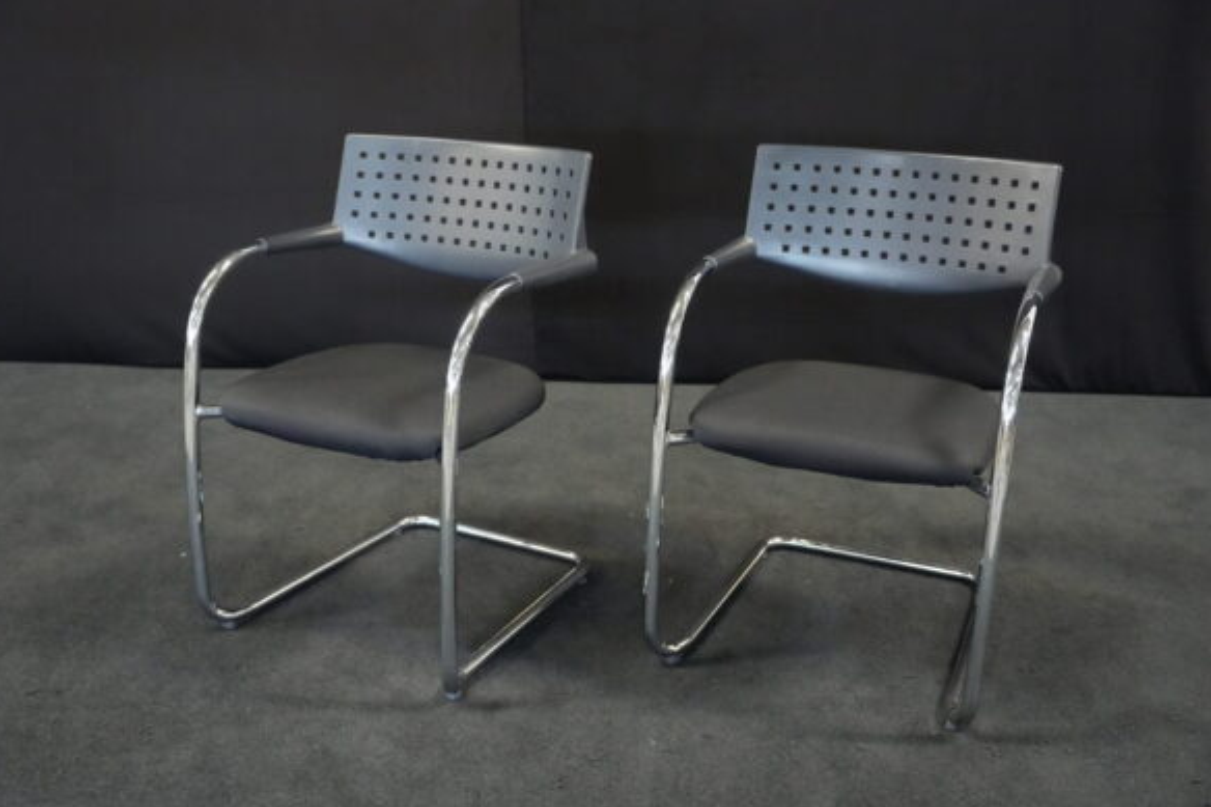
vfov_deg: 35.9
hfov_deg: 51.9
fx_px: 1244
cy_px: 409
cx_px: 595
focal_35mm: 37
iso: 12800
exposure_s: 1/80
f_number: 4
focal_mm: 36
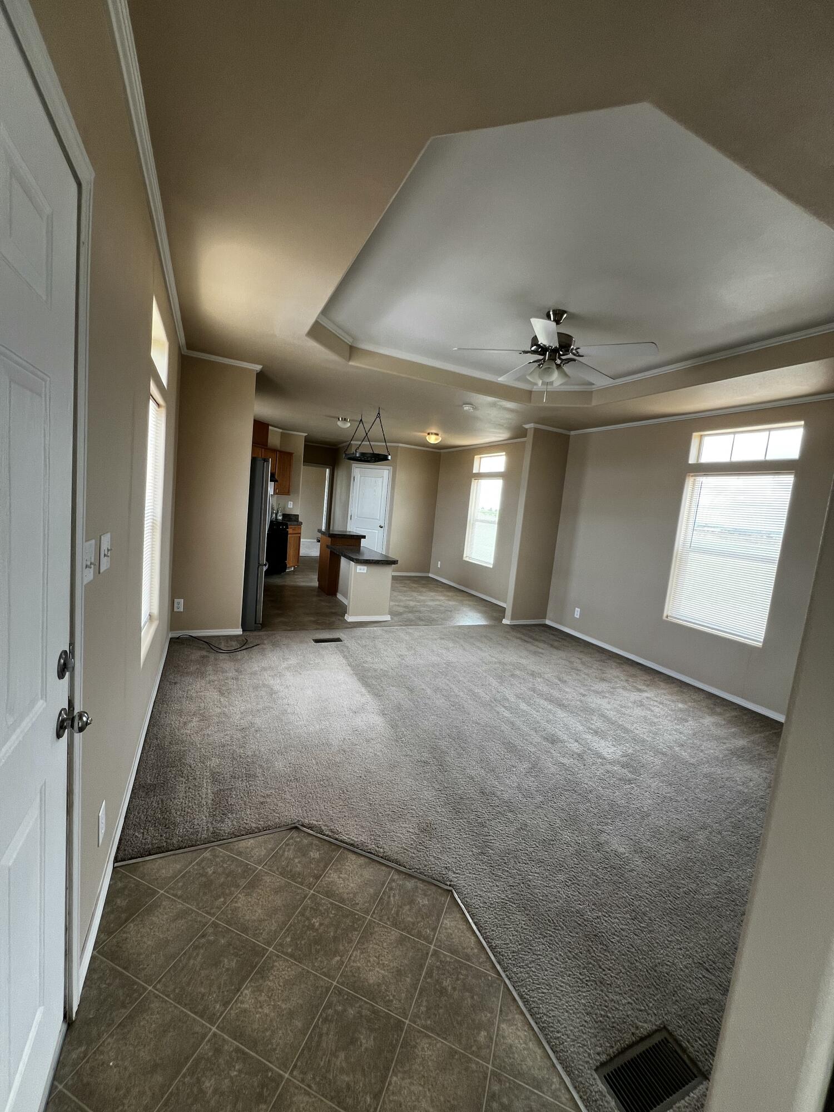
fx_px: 418
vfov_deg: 106.2
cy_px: 556
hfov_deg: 89.9
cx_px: 417
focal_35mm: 13
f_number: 1.8
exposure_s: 1/99
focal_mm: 1.57
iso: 64
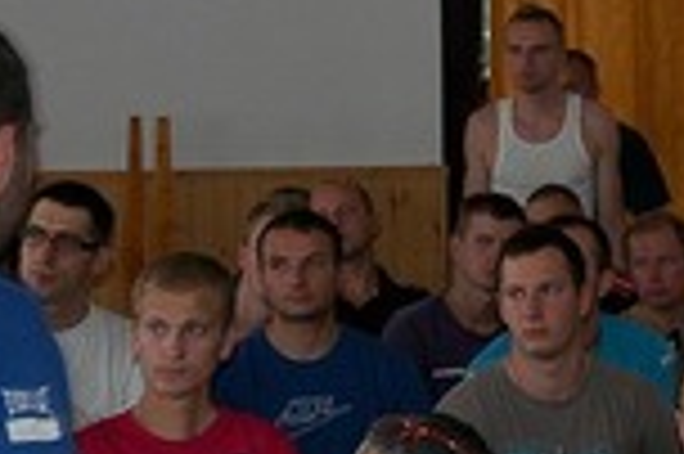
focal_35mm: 201
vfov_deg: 6.8
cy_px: 240
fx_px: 3813
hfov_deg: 10.0
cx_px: 1004
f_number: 4.2
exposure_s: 1/60
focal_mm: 35
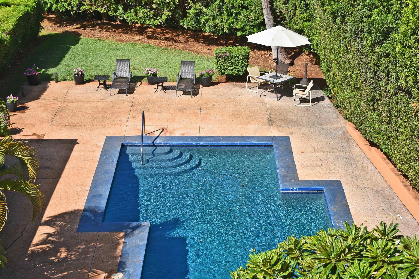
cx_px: 210
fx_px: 815
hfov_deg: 28.8
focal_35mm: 70
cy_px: 140
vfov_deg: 19.5
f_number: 10
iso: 100
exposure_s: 1/200
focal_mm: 70
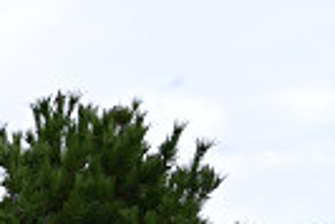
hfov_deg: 10.9
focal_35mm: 144
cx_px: -577
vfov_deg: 8.4
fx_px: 1341
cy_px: 605
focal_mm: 24
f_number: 10
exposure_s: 1/60
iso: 100
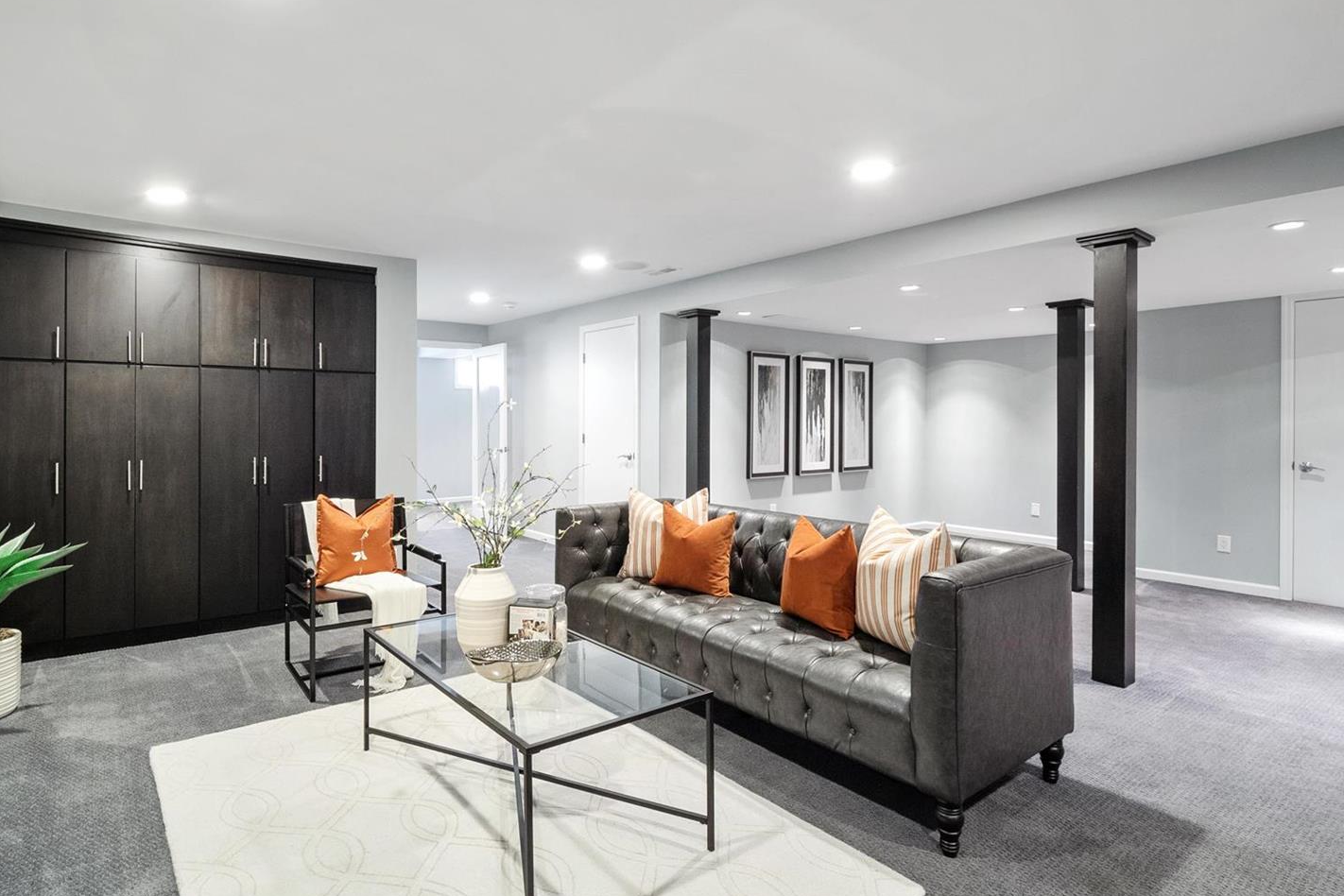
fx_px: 672
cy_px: 444
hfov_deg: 89.8
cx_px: 618
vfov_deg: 67.4
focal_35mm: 18
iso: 400
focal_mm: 8
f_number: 8
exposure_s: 2
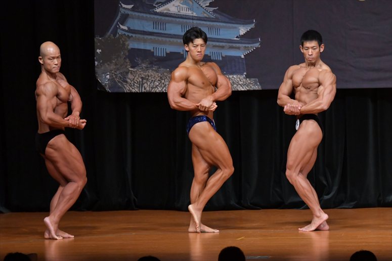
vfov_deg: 5.1
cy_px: 130
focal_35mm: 270
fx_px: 2939
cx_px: 196
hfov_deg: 7.6
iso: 5000
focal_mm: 180
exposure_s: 1/400
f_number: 5.6
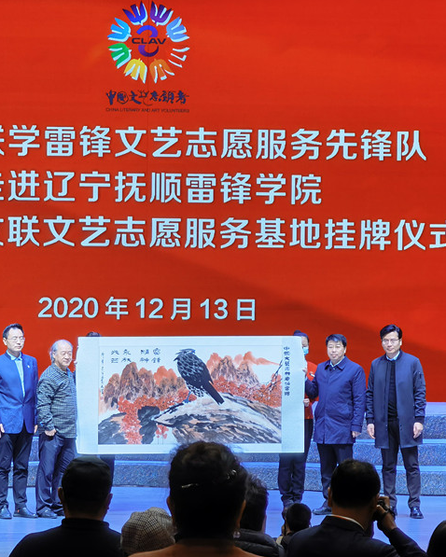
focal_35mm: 204
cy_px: 278
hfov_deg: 7.6
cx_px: 182
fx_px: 3364
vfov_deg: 9.5
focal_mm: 14.45
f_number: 3.4
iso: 125
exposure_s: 1/50
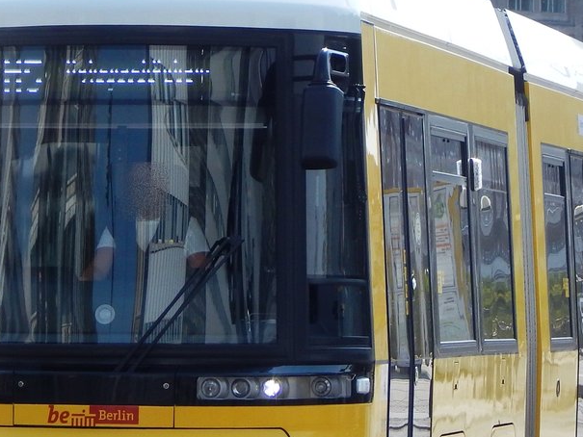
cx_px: 383
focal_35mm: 226
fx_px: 3807
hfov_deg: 8.8
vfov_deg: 6.6
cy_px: 207
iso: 125
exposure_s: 1/800
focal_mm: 20.5
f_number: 4.6
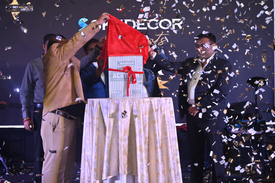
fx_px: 382
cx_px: 138
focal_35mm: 50
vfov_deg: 27.0
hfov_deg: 39.6
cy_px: 92
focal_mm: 50
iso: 1600
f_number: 5.6
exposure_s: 1/160
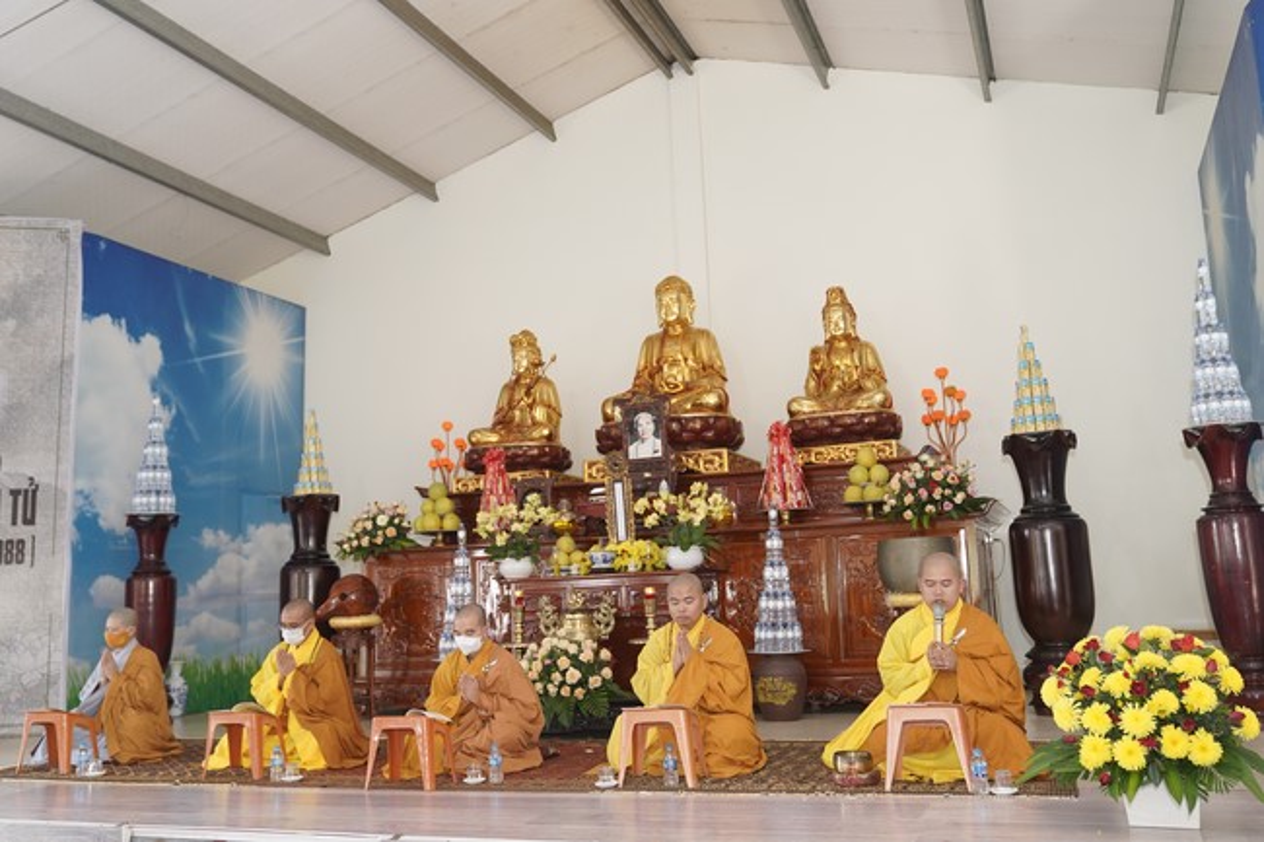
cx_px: 632
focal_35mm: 32
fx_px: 1123
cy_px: 421
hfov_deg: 58.7
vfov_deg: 41.1
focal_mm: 32
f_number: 2.8
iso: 1000
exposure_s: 1/160
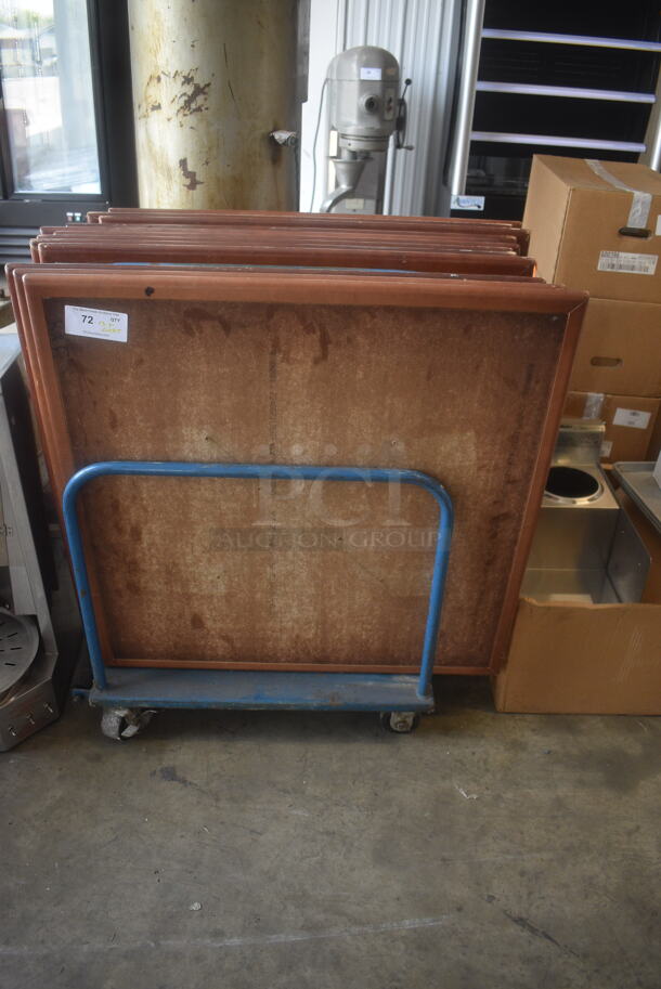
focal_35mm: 27
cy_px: 494
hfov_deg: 48.0
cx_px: 330
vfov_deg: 67.3
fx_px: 742
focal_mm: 18
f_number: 3.5
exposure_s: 1/200
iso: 800
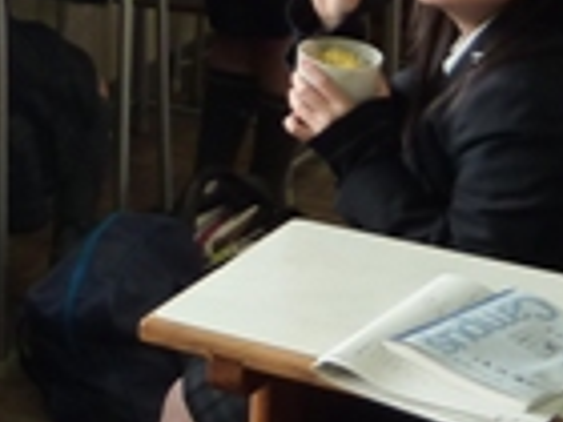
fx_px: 2131
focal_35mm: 131
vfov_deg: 11.0
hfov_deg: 14.3
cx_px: -229
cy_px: -133
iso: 125
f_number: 3.4
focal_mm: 4.7
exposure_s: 1/50
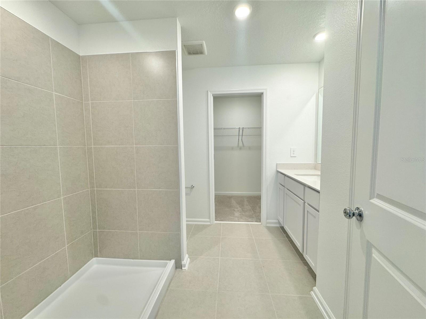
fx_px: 172
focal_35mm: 14
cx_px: 213
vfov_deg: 85.7
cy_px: 160
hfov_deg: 102.1
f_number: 2.2
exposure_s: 1/120
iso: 200
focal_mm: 2.22
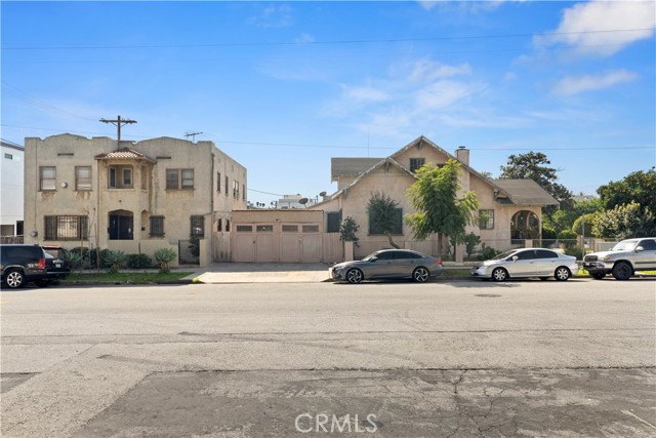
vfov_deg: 53.2
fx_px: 437
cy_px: 219
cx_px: 328
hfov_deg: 73.7
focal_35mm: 24
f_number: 13
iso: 250
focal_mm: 24
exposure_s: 1/30
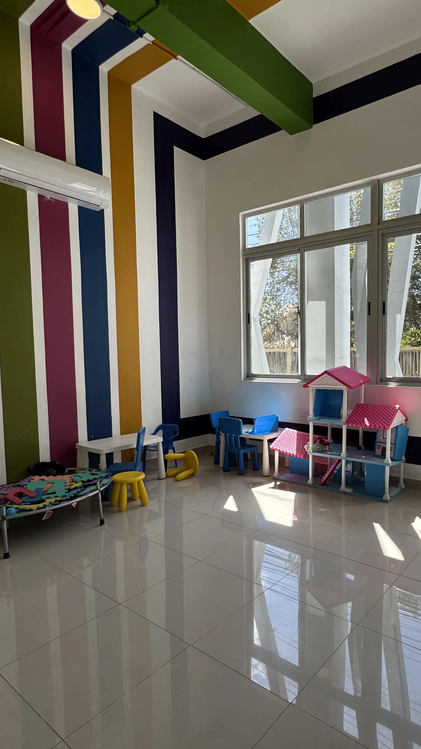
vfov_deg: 83.8
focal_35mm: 21
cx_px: 302
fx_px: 417
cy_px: 380
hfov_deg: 51.9
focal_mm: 2.22
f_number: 2.2
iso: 40
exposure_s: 1/332
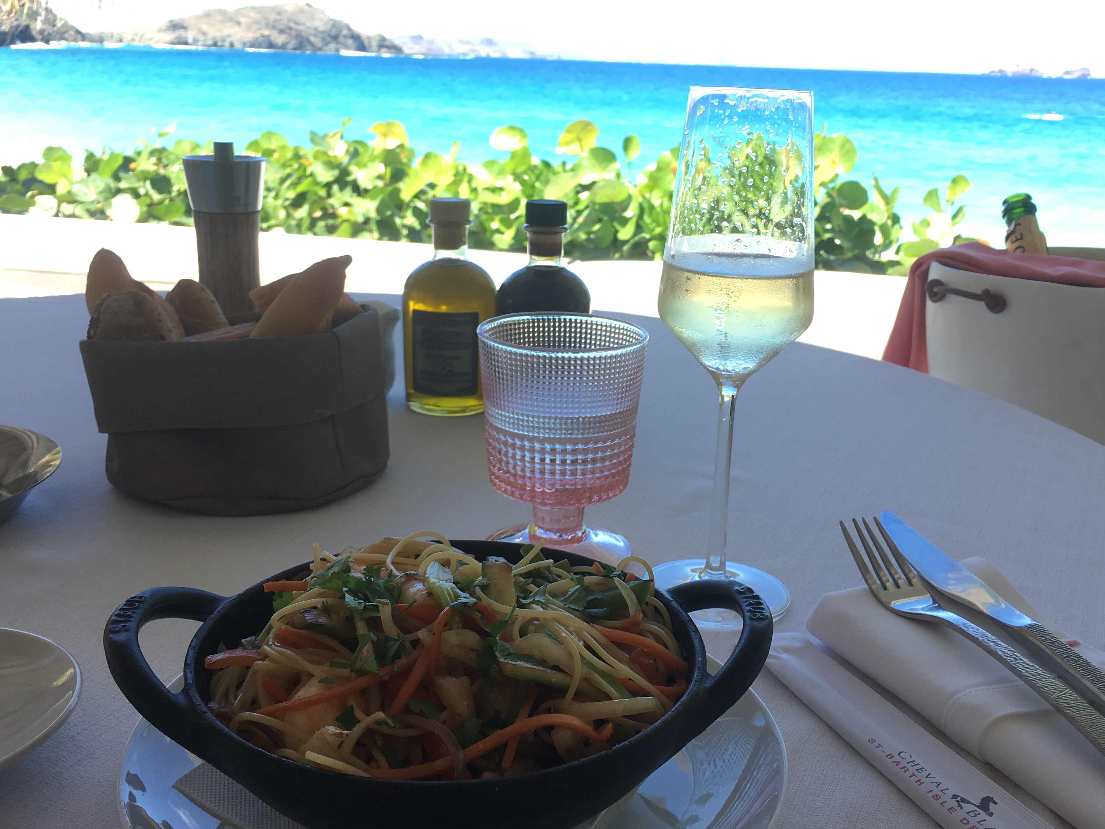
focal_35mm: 37
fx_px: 1181
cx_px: 603
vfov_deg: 38.7
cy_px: 409
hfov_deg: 50.1
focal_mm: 4.15
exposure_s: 1/291
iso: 25
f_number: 2.2
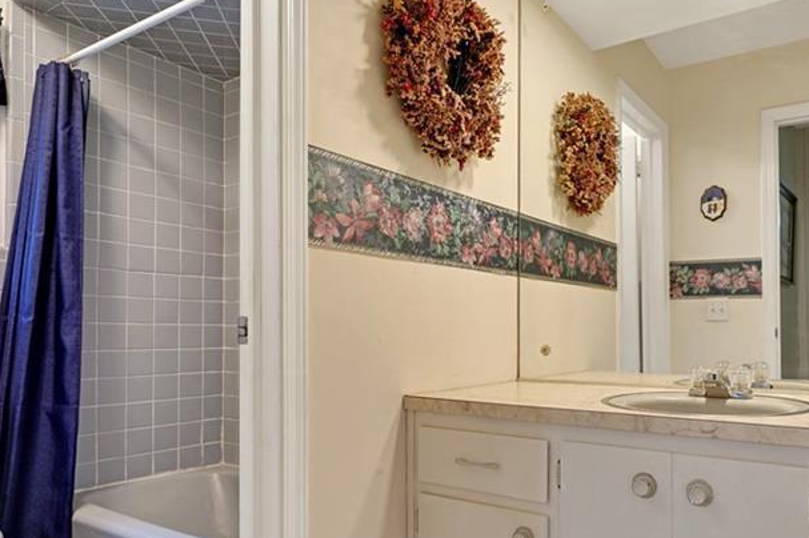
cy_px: 330
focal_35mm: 27
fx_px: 606
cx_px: 506
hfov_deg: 66.4
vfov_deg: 47.5
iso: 100
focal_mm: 16
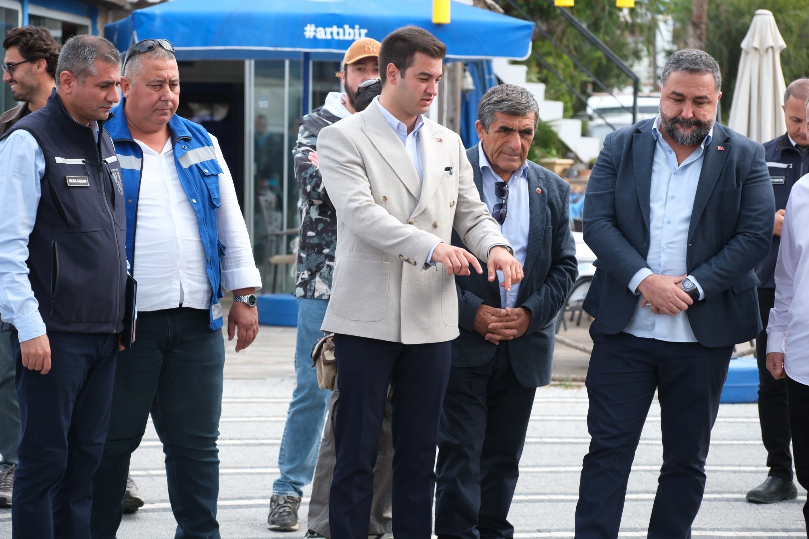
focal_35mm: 105
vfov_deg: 13.0
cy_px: 270
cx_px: 404
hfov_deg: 19.5
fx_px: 2359
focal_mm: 70
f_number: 4
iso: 400
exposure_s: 1/500
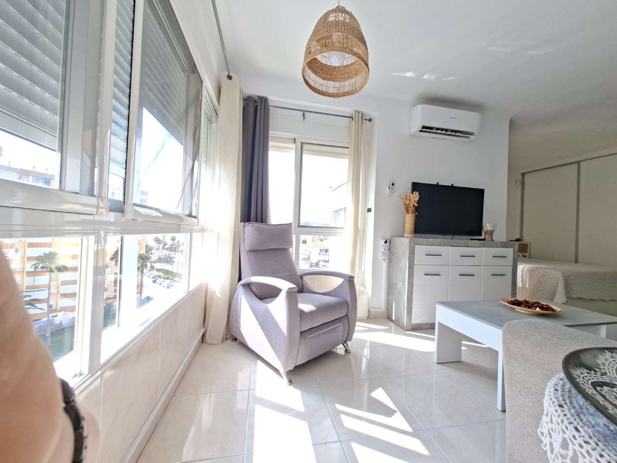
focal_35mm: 13
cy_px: 232
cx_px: 308
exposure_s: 1/161
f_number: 2.2
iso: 40
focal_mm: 1.74
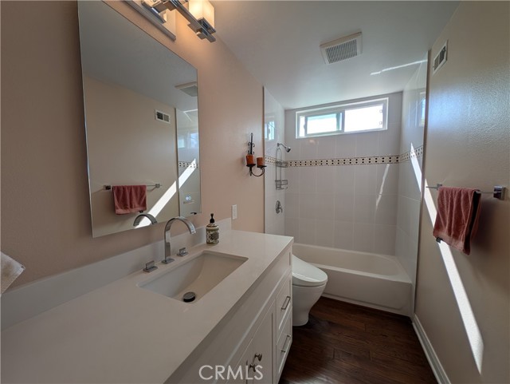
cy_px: 192
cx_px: 255
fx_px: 177
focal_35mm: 12
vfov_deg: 94.6
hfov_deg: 110.5
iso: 47
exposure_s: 1/289
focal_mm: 2.23
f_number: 1.95
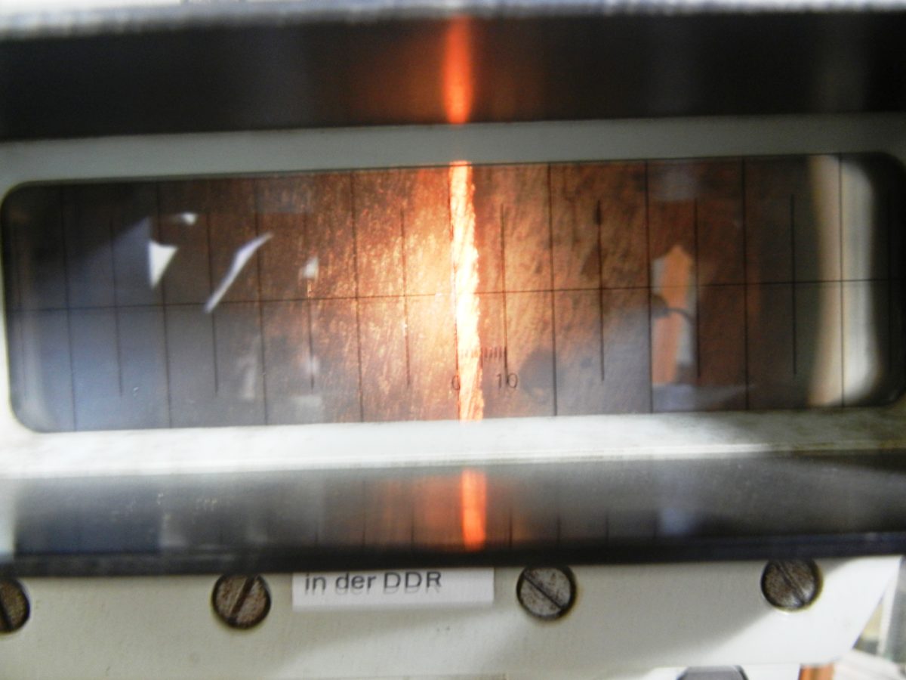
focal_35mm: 30
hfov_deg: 60.0
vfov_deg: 46.8
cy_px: 340
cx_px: 453
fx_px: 785
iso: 400
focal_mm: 5.4
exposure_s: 1/1.2
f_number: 3.5
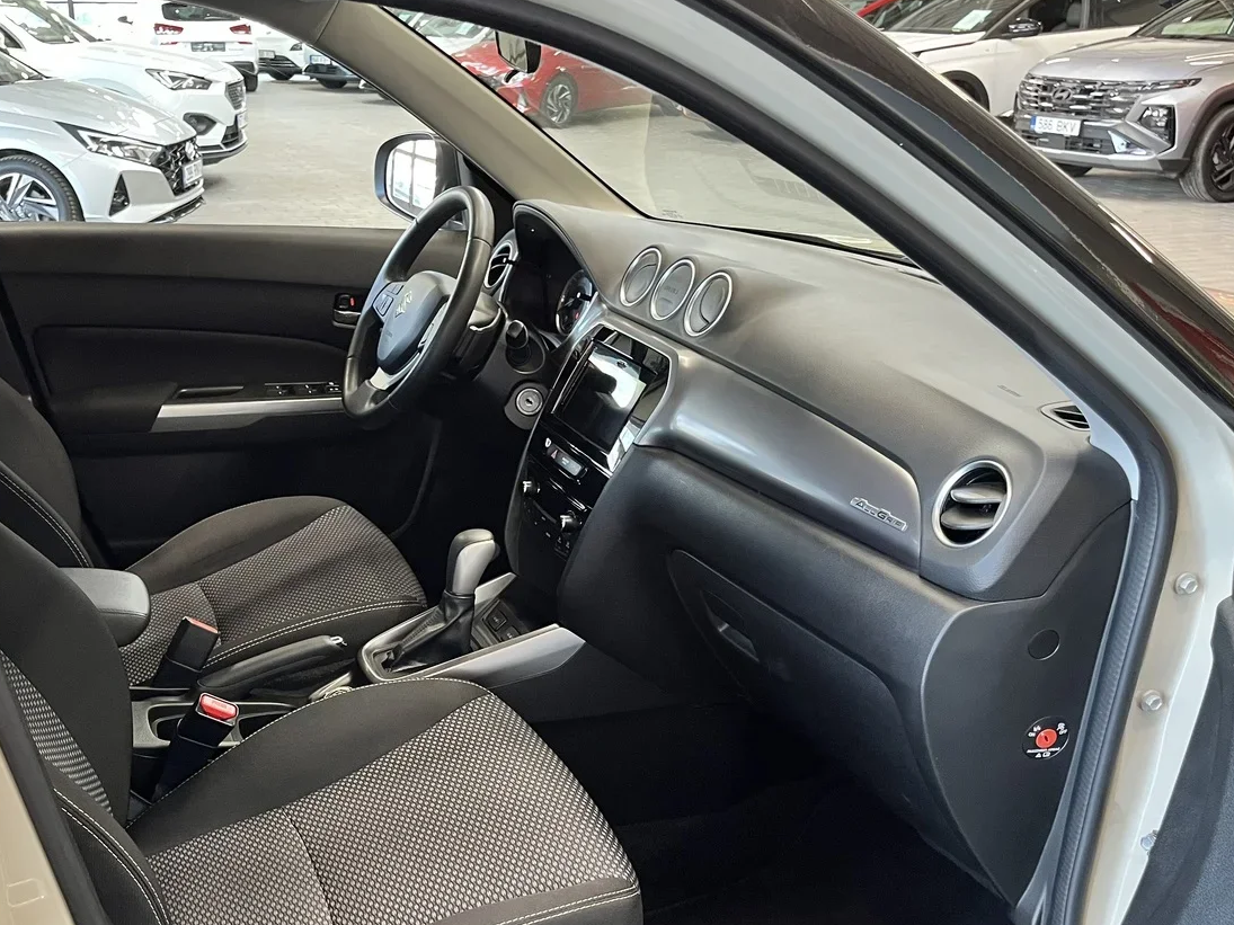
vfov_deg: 37.4
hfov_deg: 48.5
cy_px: 589
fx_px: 1354
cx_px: 452
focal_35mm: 38
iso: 200
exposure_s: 1/60
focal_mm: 5.1
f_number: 1.6
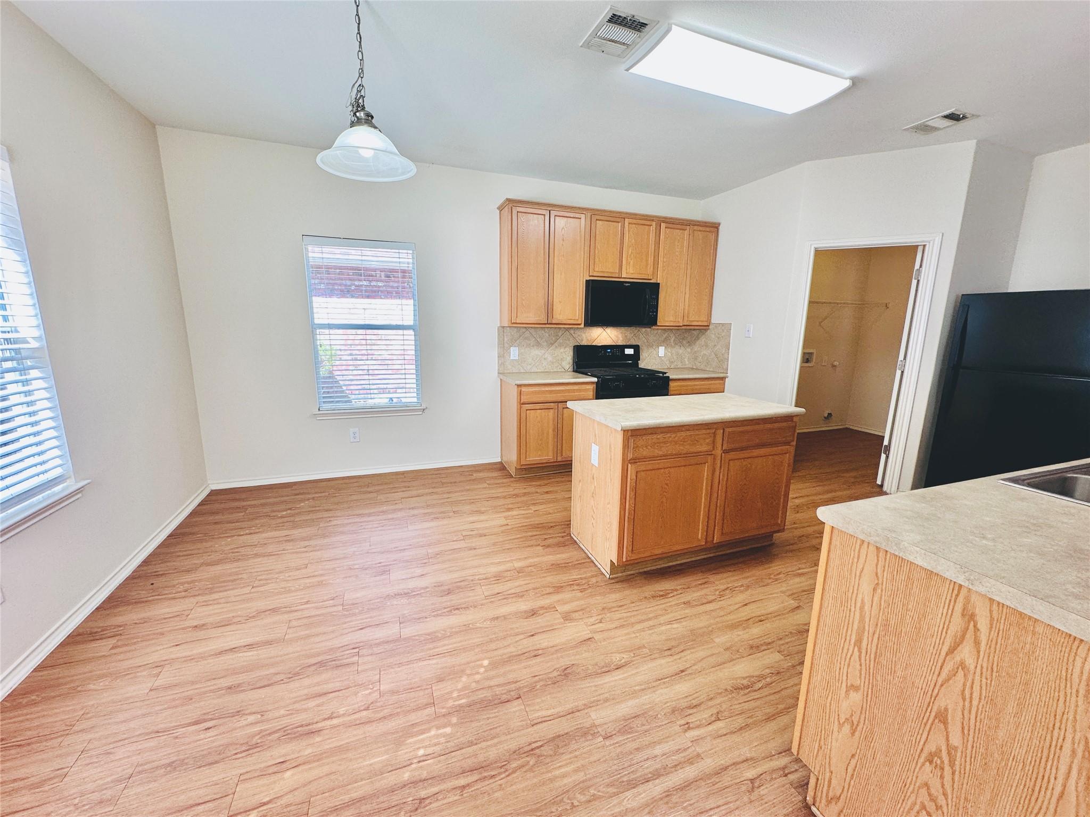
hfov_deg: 102.1
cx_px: 545
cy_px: 408
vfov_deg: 85.7
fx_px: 441
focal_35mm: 14
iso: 125
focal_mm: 2.22
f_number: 2.2
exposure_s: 1/120
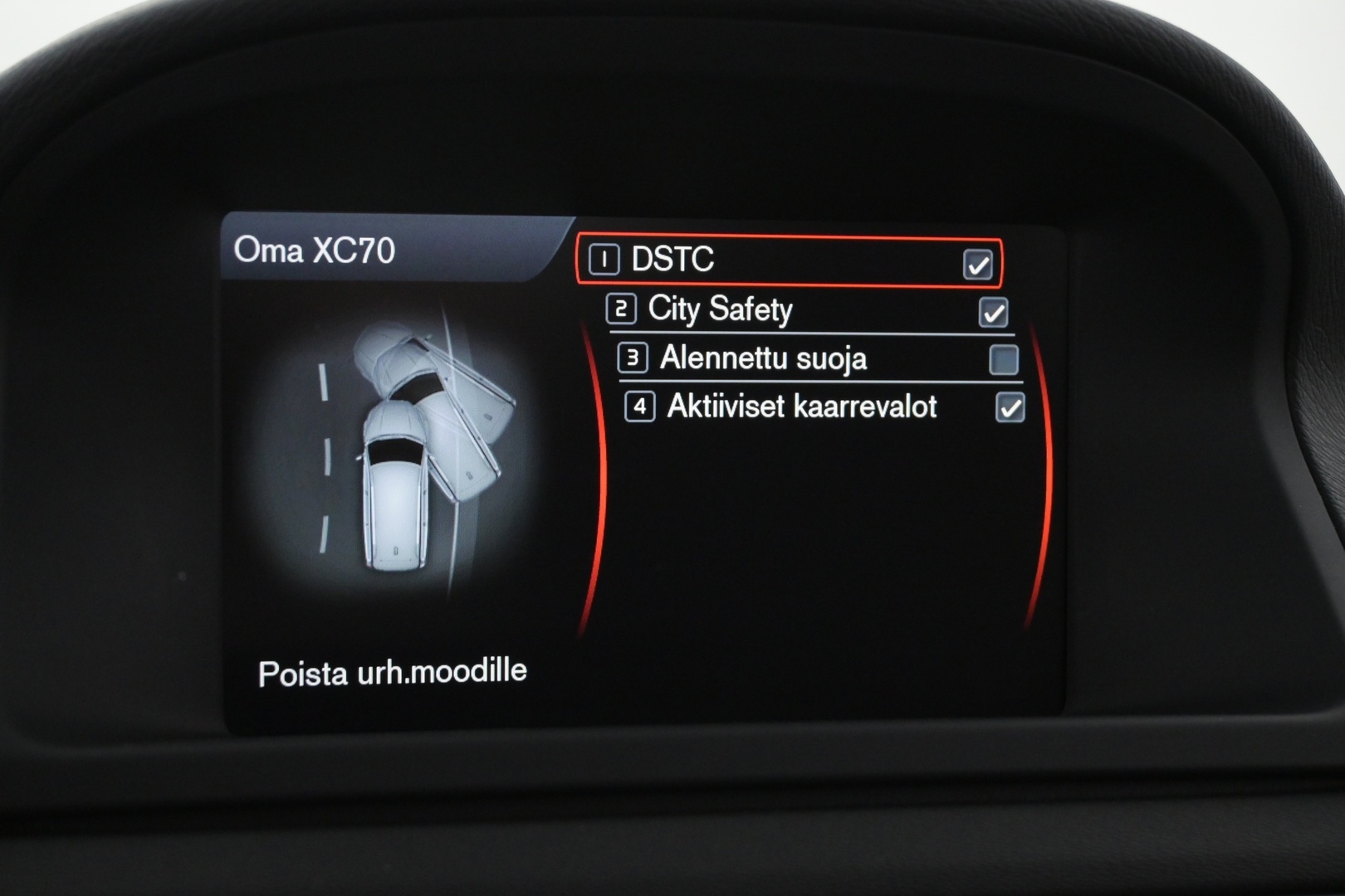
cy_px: 448
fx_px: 2129
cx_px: 672
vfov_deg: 23.8
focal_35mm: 57
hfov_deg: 35.1
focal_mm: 38
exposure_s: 1/60
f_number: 5.6
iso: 2800
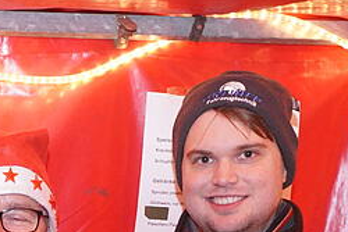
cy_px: 427
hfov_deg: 16.8
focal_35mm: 116
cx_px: -80
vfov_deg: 11.0
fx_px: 1122
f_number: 4
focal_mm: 31
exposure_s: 1/160
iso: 12800
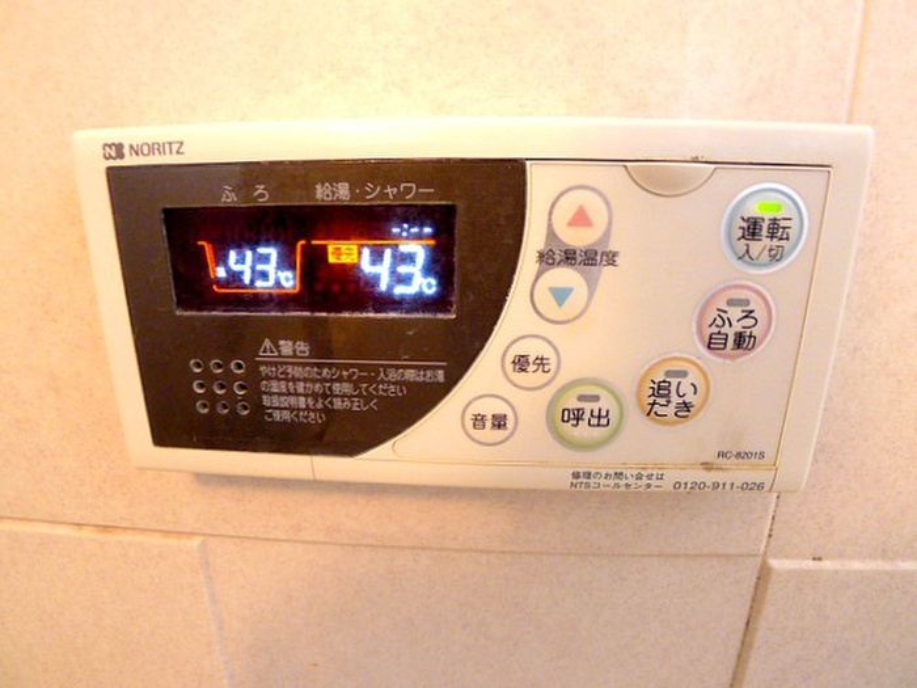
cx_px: 458
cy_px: 344
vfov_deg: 56.8
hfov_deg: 71.6
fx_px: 636
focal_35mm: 24
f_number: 2
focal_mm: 5.1
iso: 400
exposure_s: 1/20
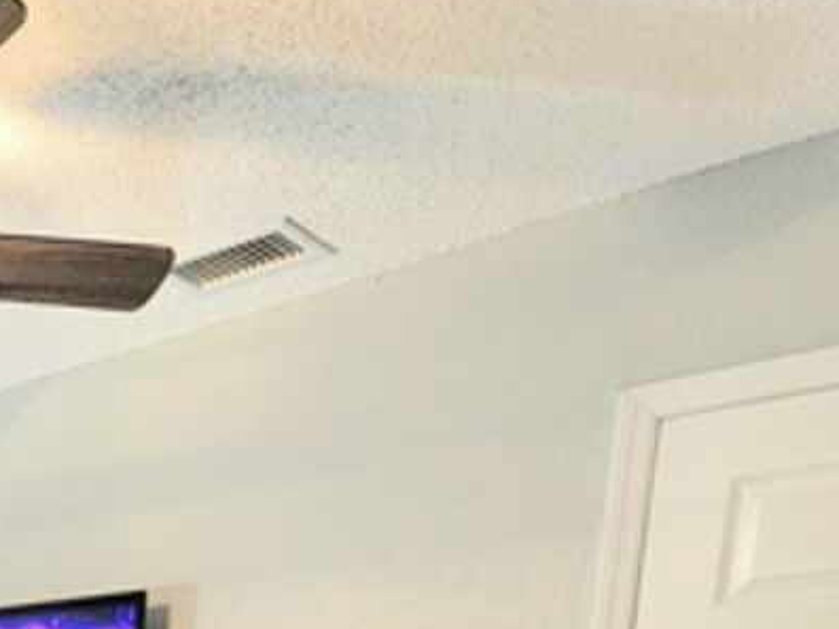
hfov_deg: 34.2
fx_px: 1018
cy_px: 955
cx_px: -210
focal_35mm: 42
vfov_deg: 25.4
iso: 250
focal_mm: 2.2
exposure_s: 1/60.2
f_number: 2.2
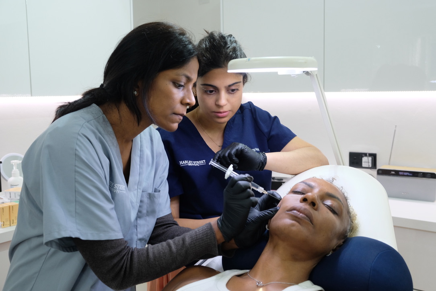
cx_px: 218
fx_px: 436
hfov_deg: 53.1
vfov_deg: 36.9
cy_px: 146
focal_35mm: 36
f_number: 4
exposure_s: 1/52
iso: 800
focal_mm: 24.3
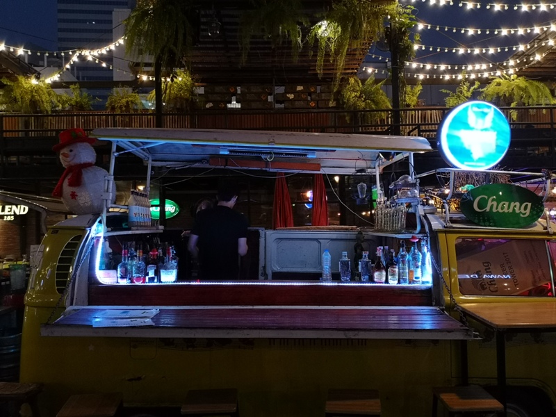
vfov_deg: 49.7
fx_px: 450
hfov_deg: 63.4
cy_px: 208
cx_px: 278
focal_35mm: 28
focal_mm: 3.95
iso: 400
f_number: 1.8
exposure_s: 1/25
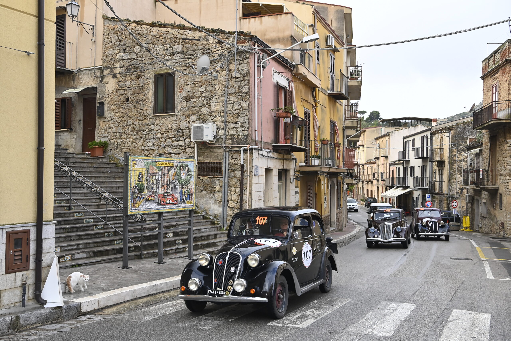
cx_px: 256
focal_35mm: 38
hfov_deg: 50.7
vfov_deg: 35.1
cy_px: 170
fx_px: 539
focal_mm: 38
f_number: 7.1
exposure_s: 1/500
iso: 2000
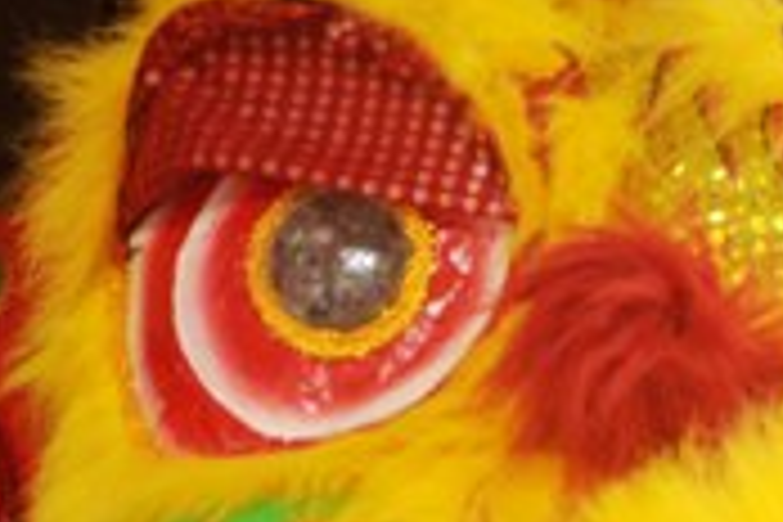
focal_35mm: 343
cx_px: 868
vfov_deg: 4.0
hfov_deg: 6.0
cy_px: 693
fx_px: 7460
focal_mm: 58
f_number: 5
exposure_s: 1/60
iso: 250
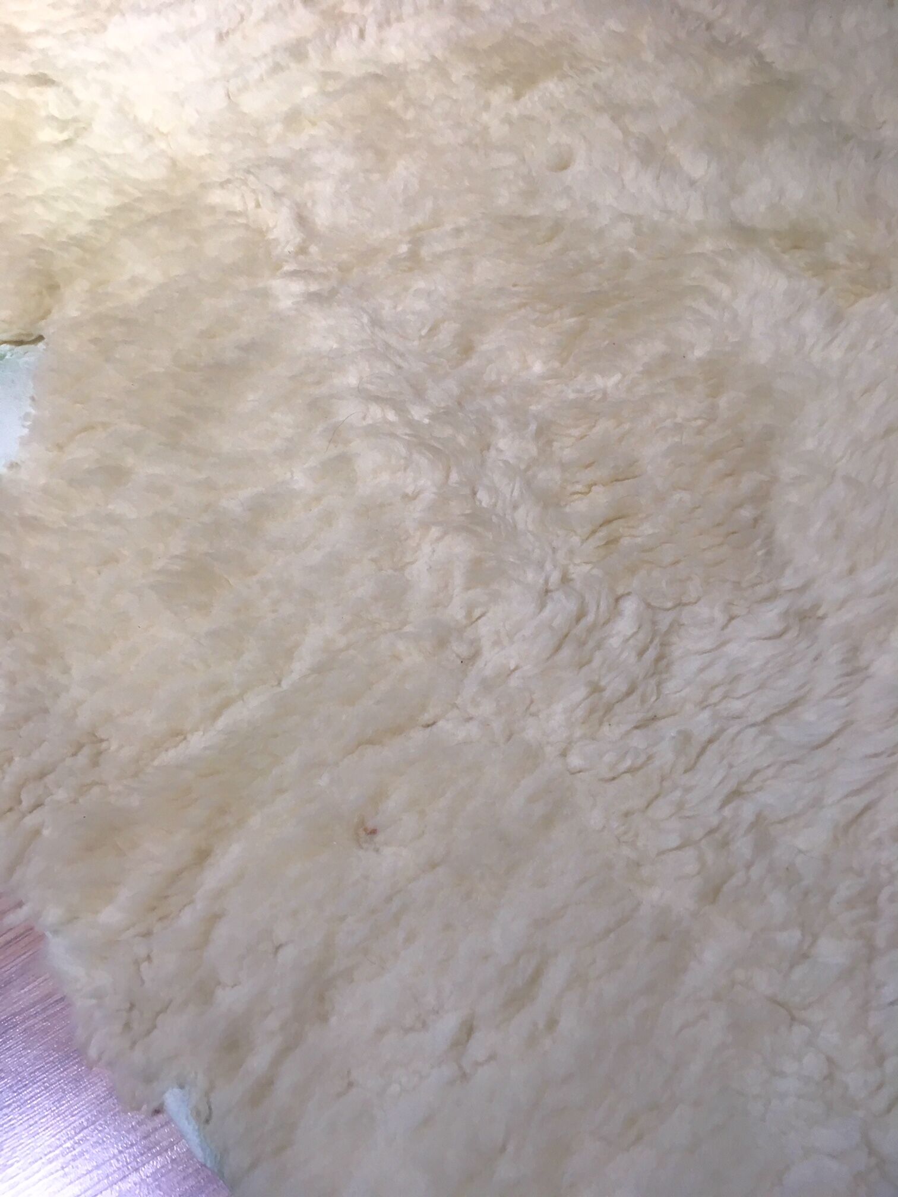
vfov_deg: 61.7
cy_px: 598
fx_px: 1003
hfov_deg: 48.2
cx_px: 449
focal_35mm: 29
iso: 64
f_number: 2.2
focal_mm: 4.15
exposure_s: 1/33
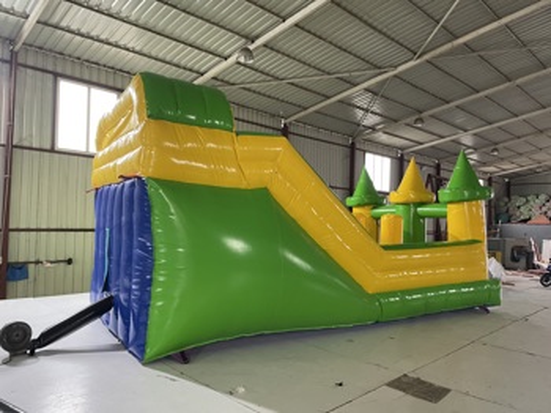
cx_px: 276
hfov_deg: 67.3
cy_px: 206
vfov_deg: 53.0
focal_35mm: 26
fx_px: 414
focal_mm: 4.2
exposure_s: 1/50
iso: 250
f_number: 1.6
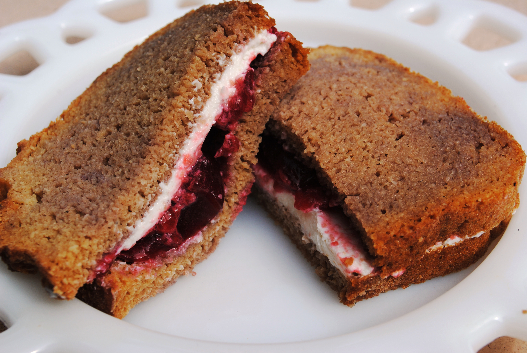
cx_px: 264
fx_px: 704
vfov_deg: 28.2
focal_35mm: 48
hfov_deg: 41.1
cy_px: 176
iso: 100
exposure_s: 1/320
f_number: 9
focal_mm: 32
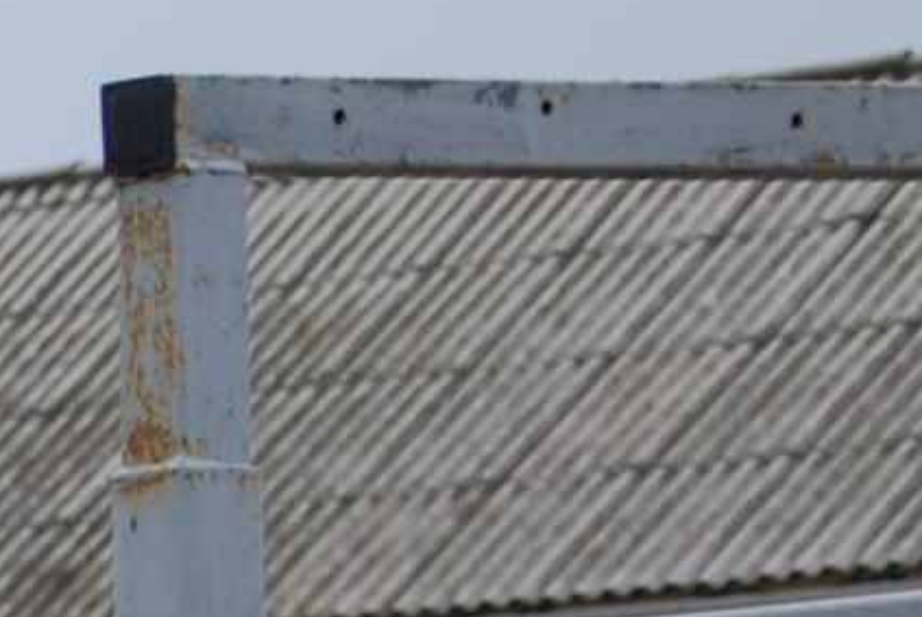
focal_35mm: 381
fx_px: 9768
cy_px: 1487
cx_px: -1659
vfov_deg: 3.6
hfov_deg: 5.2
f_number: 5.6
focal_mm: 42
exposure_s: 1/125
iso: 100
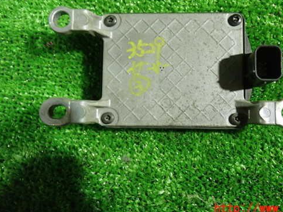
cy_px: 85
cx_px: 171
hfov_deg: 49.8
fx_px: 303
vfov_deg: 38.5
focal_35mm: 37
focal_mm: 5.4
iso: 800
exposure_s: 1/25
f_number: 2.3
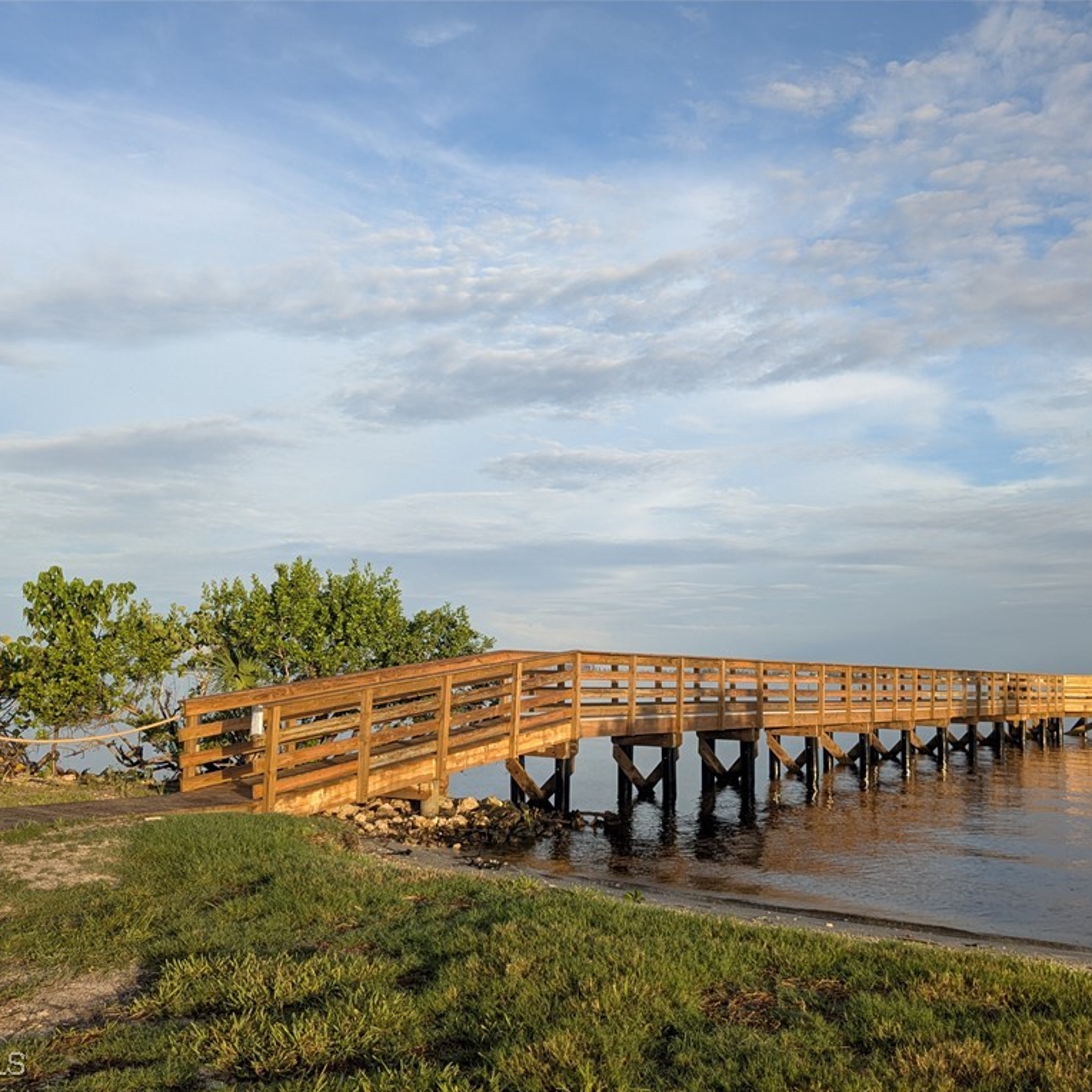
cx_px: 622
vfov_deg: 51.1
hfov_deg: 50.9
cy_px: 547
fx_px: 1142
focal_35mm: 32
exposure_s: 1/1376
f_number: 1.73
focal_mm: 4.38
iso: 61
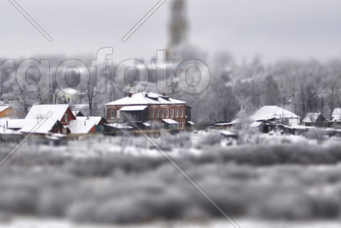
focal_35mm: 204
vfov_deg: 6.7
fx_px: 1932
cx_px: 86
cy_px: 76
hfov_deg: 10.1
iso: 200
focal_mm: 78
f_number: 4
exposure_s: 1/640
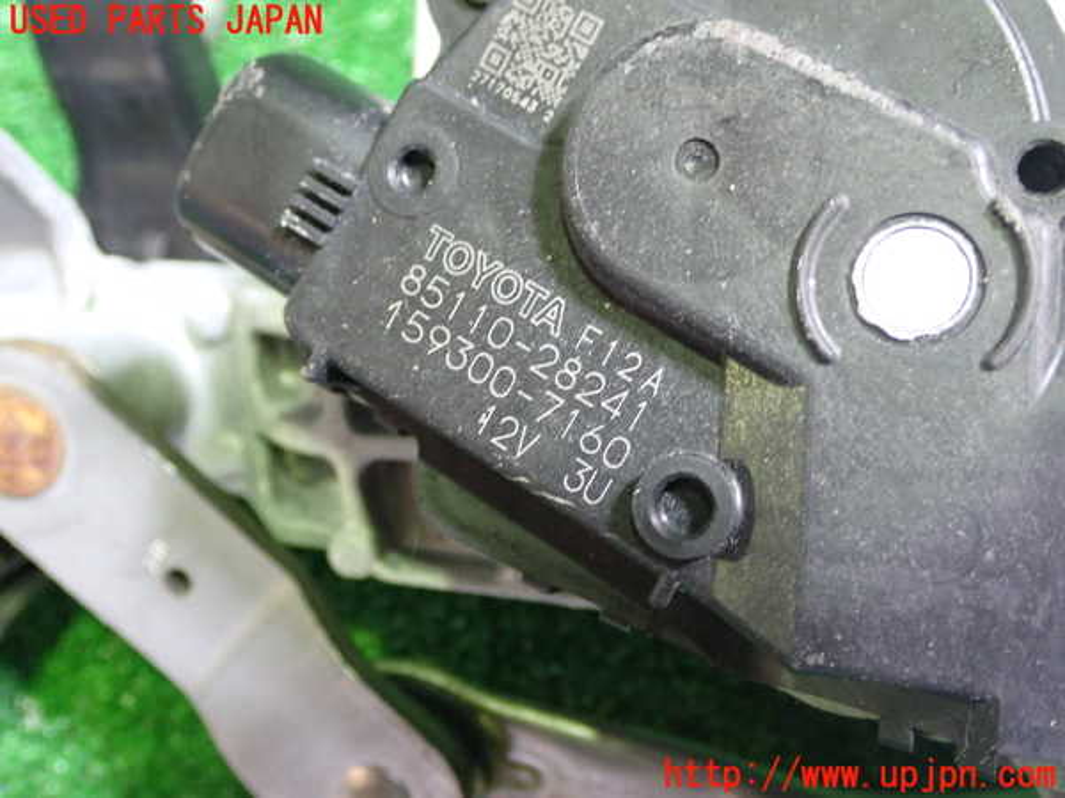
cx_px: 532
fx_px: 1354
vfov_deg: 32.9
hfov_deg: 42.9
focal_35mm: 44
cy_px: 399
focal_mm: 7.84
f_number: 2.9
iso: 800
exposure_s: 1/20
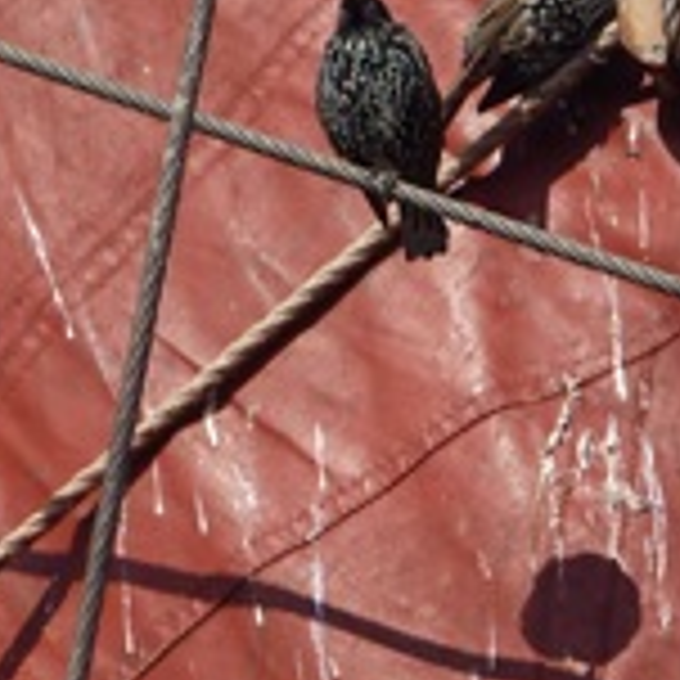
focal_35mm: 1418
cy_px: 320
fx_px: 31515
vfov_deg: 1.2
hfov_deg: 1.2
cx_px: 1229
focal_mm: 68.1
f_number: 4
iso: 100
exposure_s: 1/1300
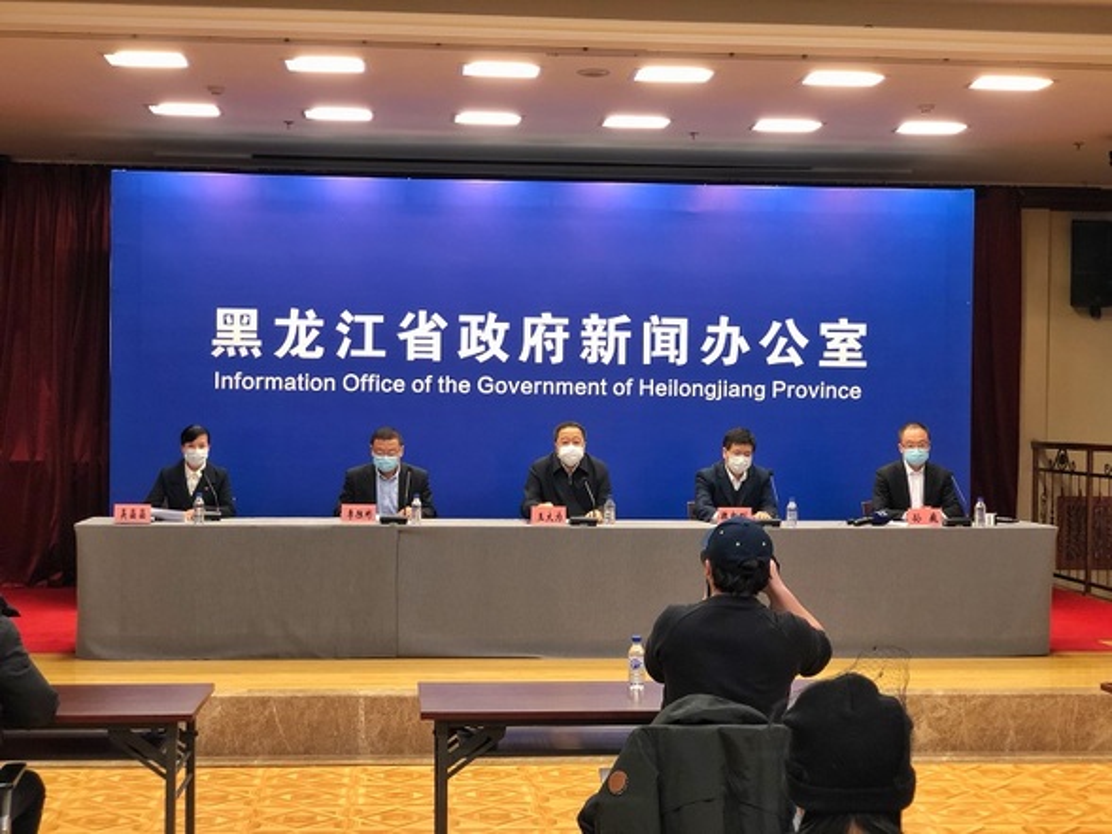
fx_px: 1671
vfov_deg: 28.0
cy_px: 417
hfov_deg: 36.8
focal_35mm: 52
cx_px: 556
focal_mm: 6
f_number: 2.4
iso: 125
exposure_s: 1/50
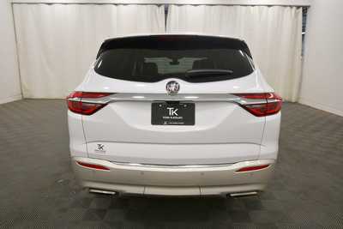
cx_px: 172
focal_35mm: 25
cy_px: 114
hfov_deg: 71.5
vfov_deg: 51.3
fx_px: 238
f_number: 5.3
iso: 640
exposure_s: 1/250
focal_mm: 17
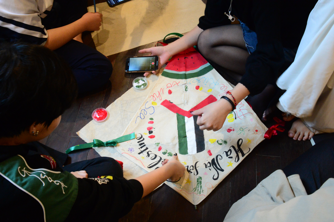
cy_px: 111
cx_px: 167
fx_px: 325
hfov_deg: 54.5
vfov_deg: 37.8
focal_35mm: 35
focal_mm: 35
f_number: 20
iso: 8000
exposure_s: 1/15
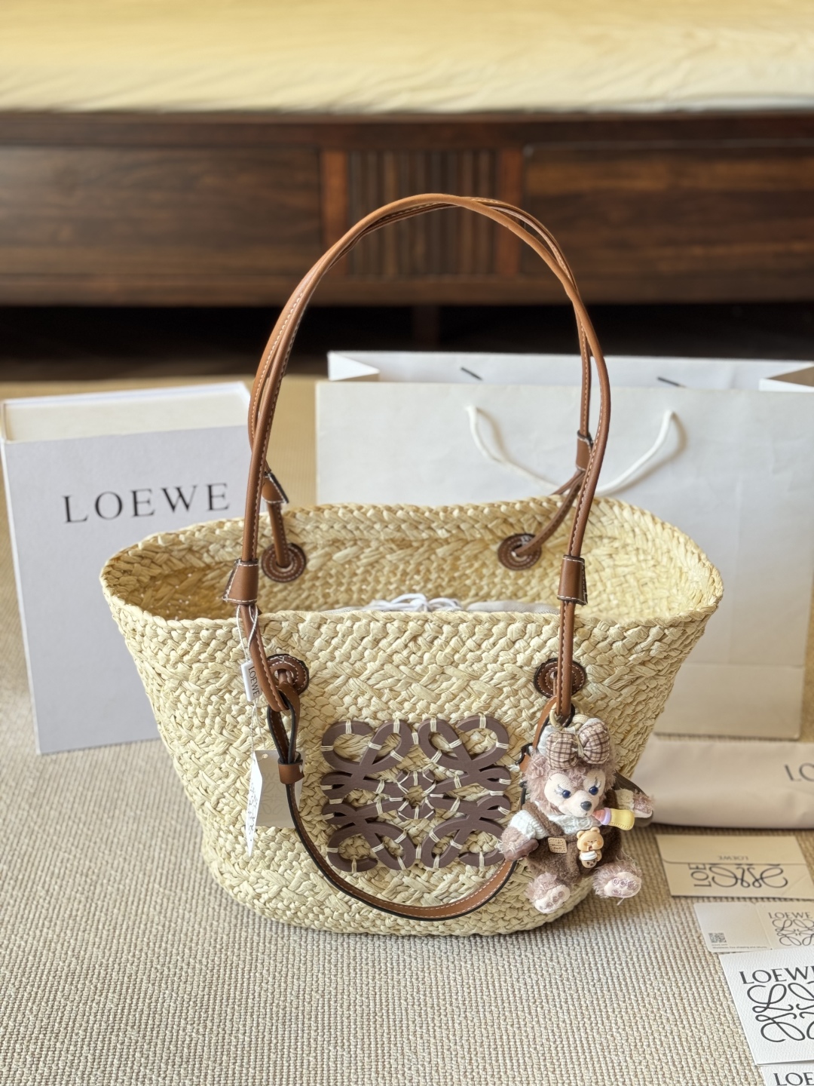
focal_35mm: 48
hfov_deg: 30.3
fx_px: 1505
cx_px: 407
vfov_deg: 39.7
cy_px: 543
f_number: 1.78
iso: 100
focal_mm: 6.76
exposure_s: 1/65
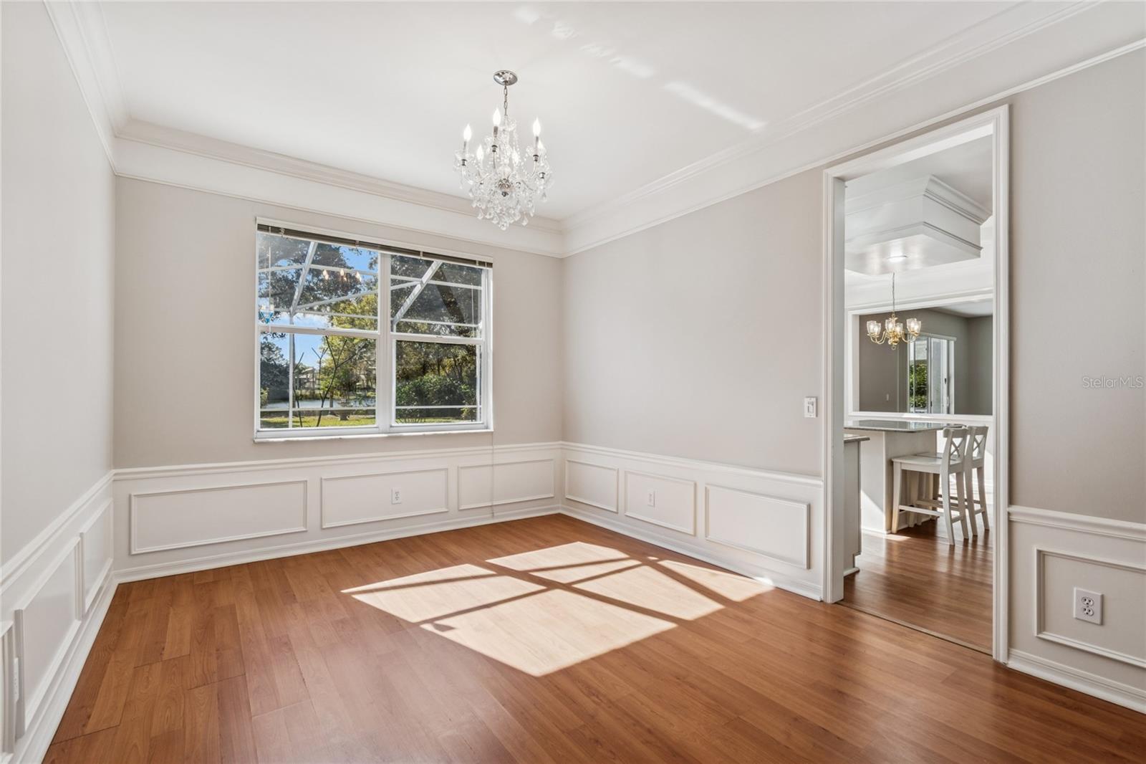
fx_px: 477
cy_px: 382
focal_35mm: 15
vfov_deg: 77.3
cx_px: 573
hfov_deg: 100.4
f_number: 7.1
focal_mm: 10
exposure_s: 1/50
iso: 100
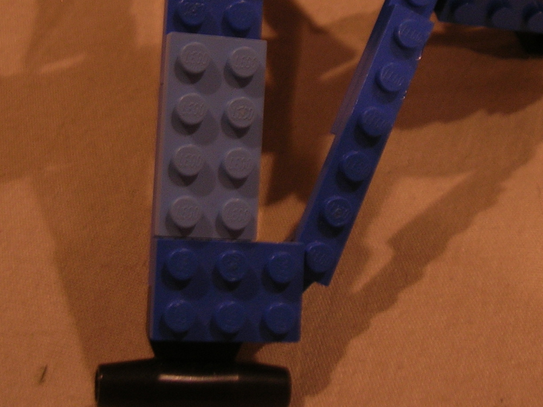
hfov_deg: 27.0
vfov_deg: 20.0
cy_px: 39
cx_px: 334
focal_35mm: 72
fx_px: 1129
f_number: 2.9
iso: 50
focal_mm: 5.7
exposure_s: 1/4.8
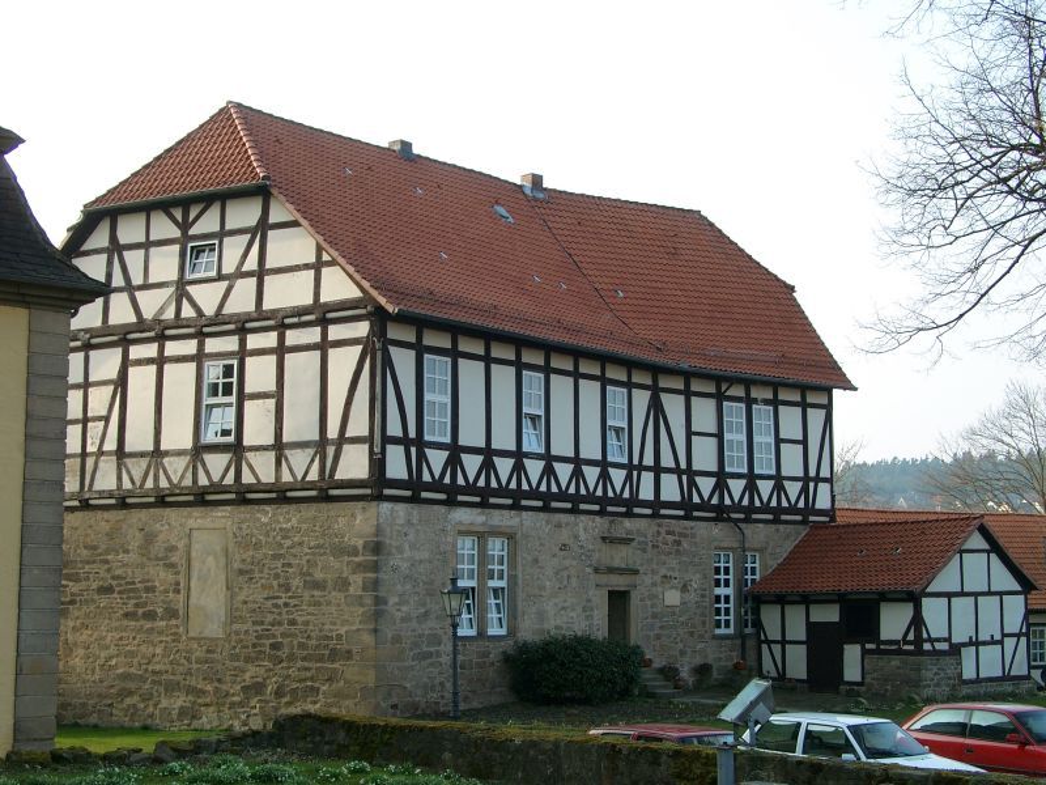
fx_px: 1602
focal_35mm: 53
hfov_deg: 36.2
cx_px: 523
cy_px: 392
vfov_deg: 27.5
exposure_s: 1/207
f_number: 4
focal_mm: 11.05
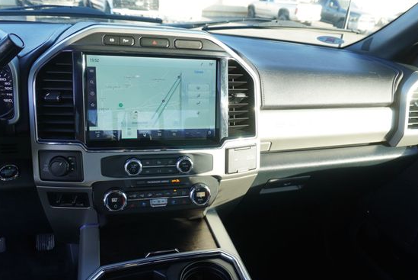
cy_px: 148
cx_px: 210
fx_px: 325
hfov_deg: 65.4
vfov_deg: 46.5
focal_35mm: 28
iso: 100
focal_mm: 16
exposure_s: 1/60
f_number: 4
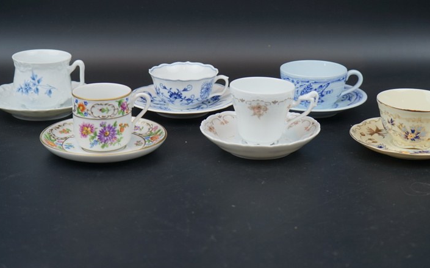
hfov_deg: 25.2
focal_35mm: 82
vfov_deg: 15.9
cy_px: 105
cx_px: 227
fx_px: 961
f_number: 5.6
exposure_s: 1/80
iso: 125
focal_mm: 63
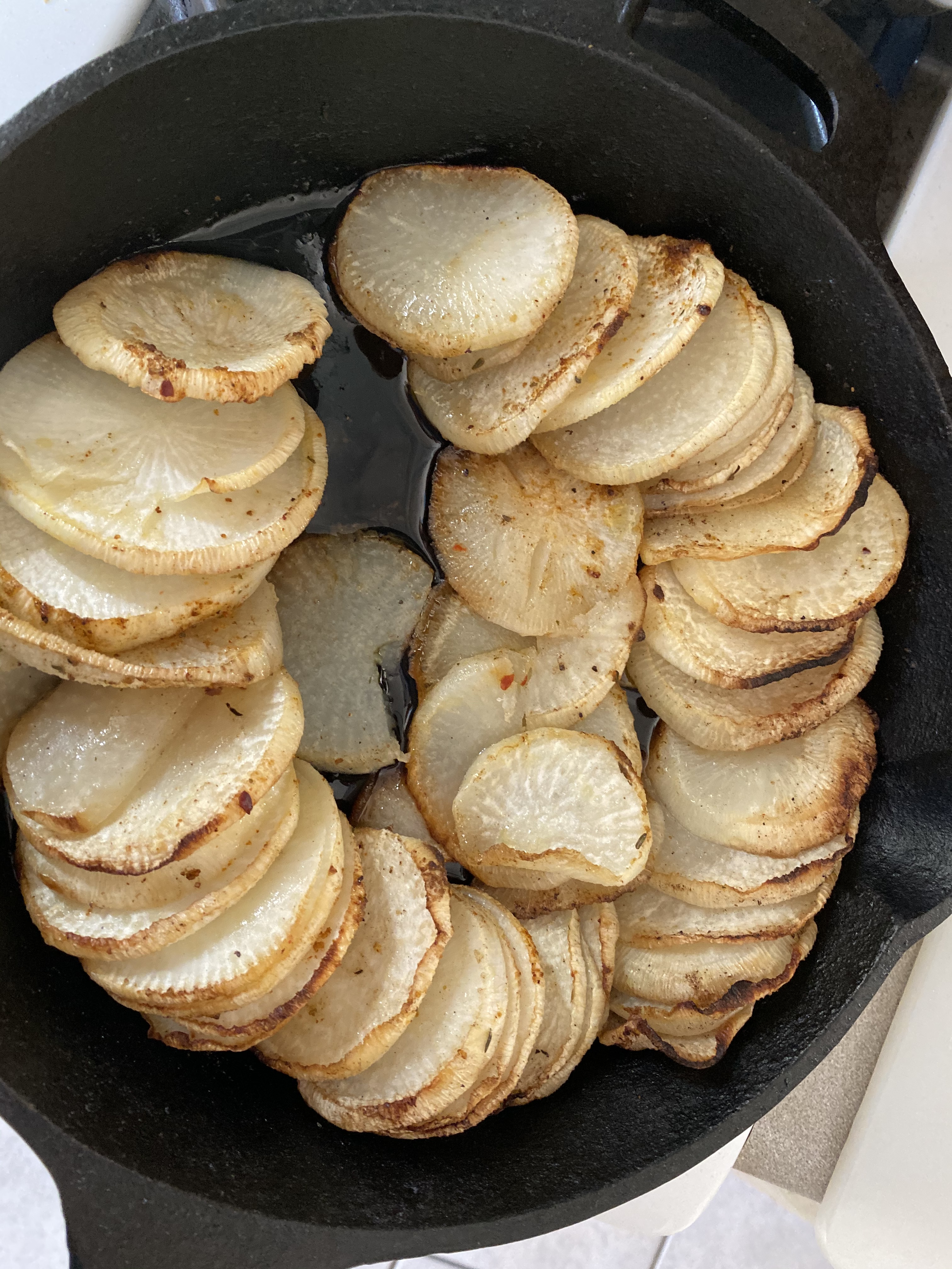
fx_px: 953
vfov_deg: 67.3
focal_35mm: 26
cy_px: 634
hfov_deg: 53.1
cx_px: 476
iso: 320
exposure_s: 1/60
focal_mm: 4.25
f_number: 1.8
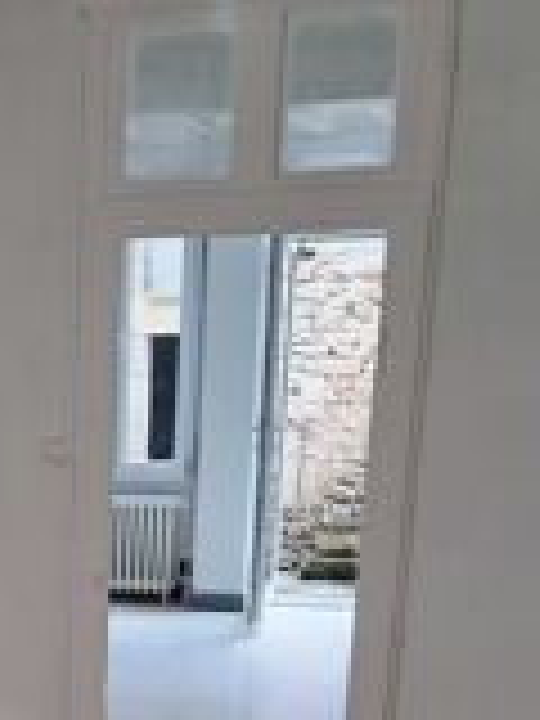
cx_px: -144
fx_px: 1498
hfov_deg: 19.1
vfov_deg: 24.9
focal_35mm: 72
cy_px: 817
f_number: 1.8
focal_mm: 4
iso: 160
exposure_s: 1/33
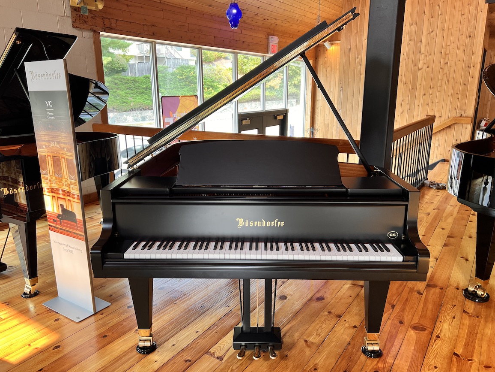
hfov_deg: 65.3
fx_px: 386
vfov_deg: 51.4
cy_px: 190
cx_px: 247
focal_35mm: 27
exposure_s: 1/121
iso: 80
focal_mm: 5.7
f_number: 1.5
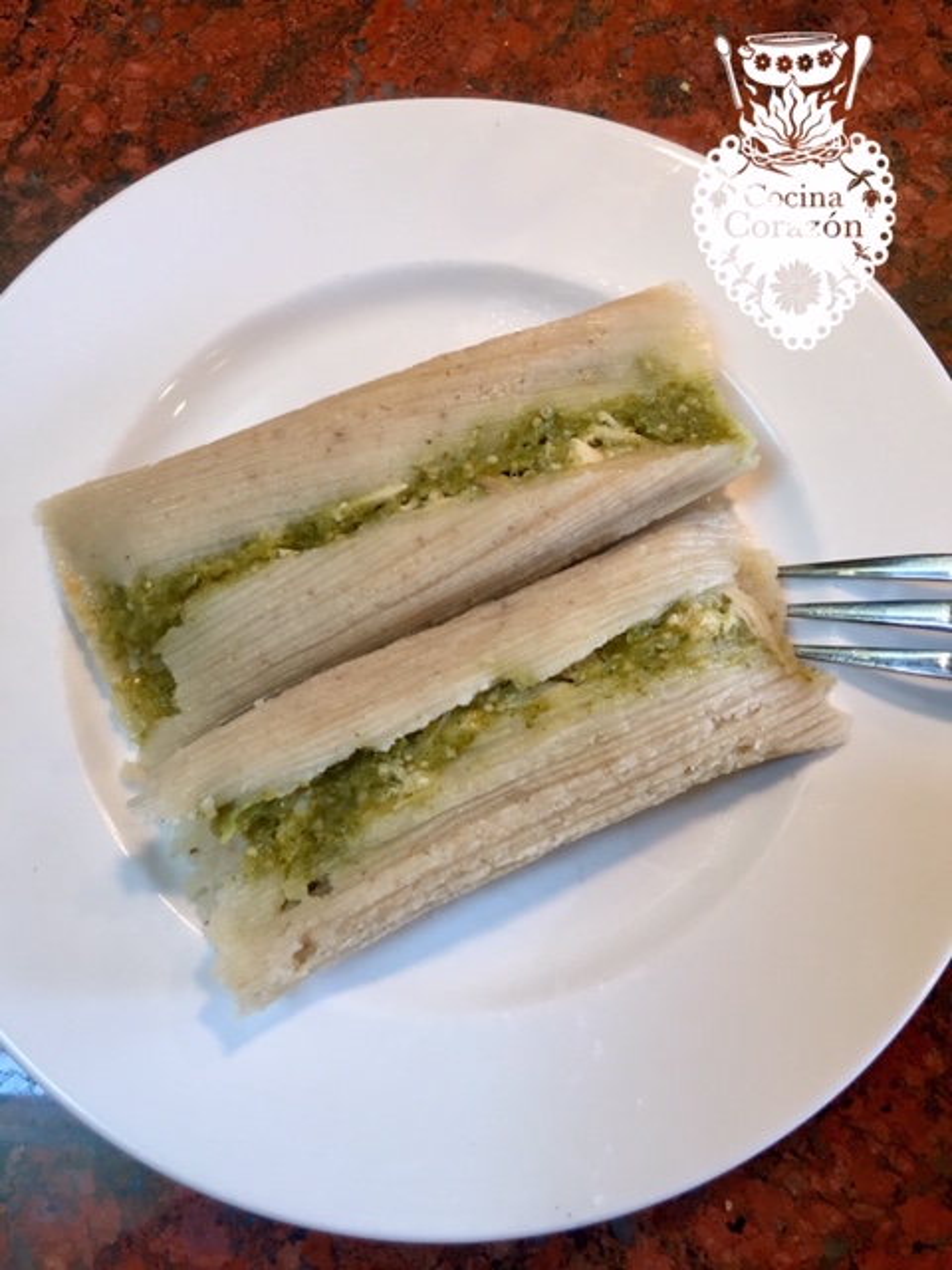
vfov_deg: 61.7
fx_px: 1063
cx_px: 476
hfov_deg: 48.2
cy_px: 635
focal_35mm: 29
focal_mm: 4.15
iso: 32
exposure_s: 1/30
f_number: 2.2
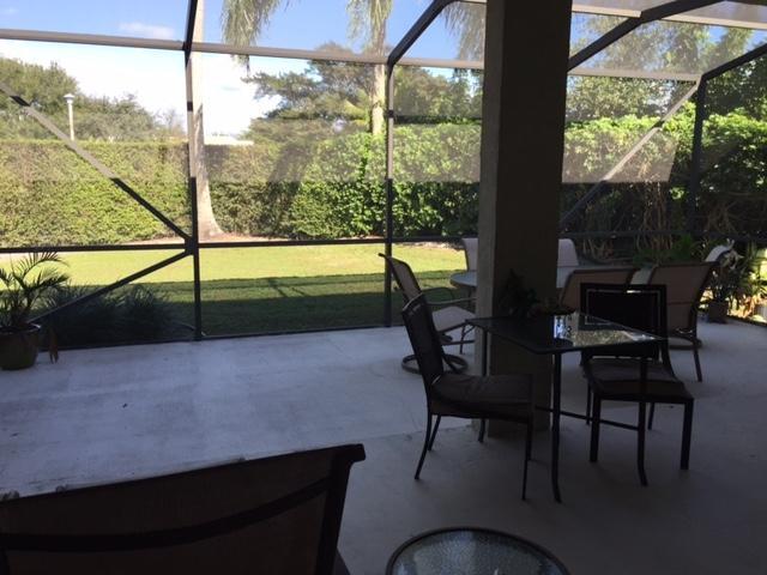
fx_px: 643
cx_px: 384
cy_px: 288
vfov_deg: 48.2
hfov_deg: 61.7
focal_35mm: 29
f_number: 2.2
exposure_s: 1/373
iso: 32
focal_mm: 4.15
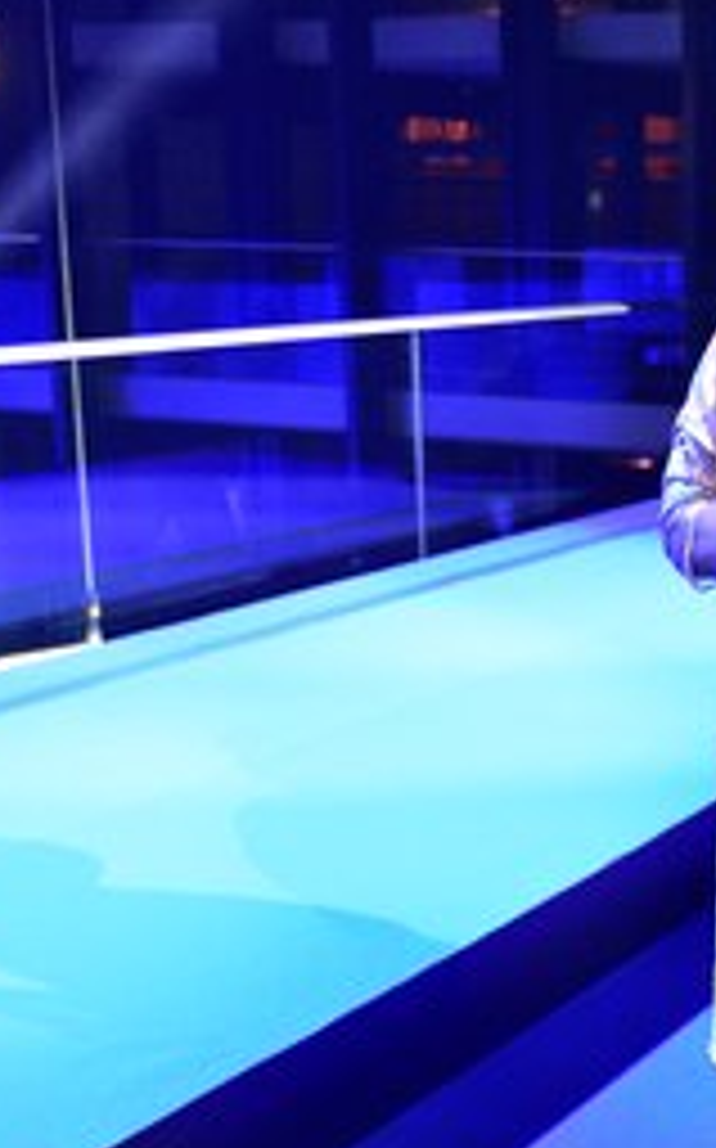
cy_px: 718
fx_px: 2002
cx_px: 919
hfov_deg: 18.9
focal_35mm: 64
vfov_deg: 31.9
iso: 4000
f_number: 4.5
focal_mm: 32
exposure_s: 1/125
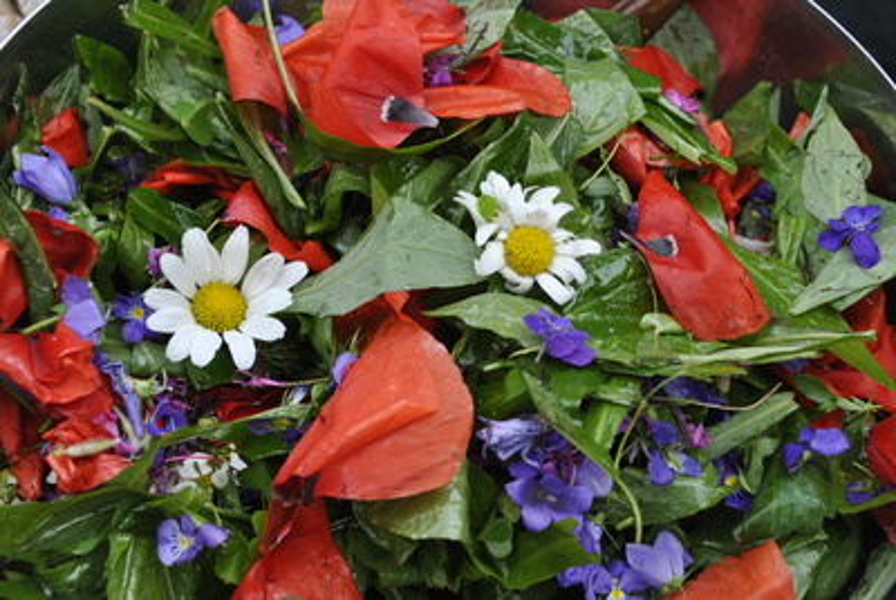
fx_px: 1421
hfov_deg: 35.0
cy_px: 300
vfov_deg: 23.9
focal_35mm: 57
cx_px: 448
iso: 100
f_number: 6.3
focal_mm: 38
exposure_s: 1/160
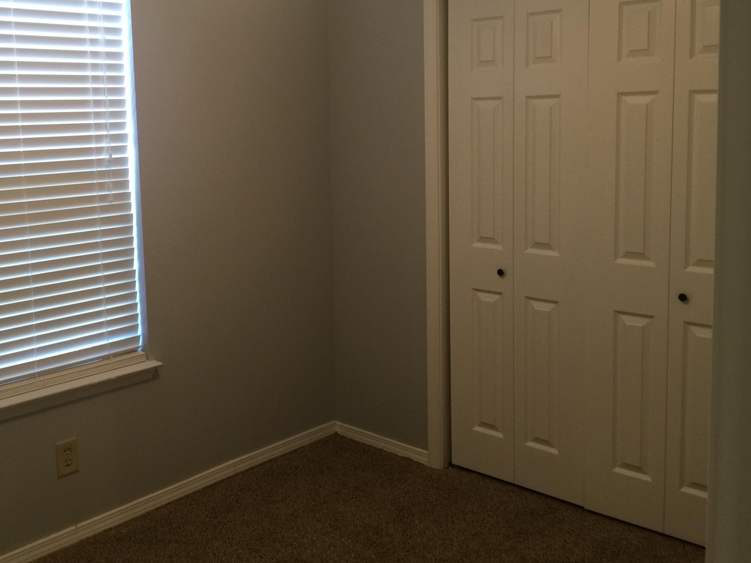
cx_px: 278
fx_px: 846
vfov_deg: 36.6
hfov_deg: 47.4
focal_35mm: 39
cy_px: 214
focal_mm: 4.15
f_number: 2.2
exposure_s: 1/15
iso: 50
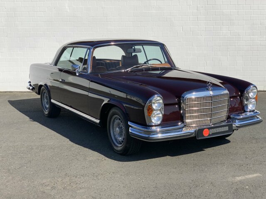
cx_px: 133
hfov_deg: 36.8
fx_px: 400
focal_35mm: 52
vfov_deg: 28.0
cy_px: 100
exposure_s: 1/1776
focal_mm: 6
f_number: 2.4
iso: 16
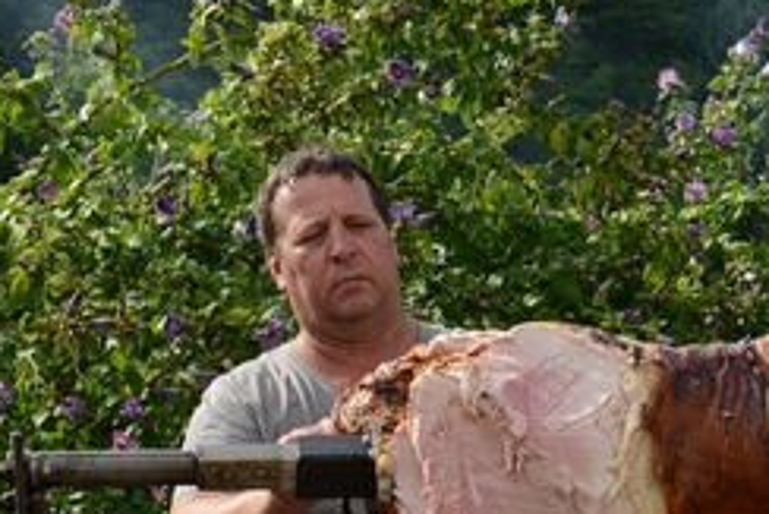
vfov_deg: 11.5
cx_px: 662
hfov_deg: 17.1
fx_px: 2522
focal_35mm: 118
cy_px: 508
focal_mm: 48
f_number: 8
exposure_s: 1/250
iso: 200
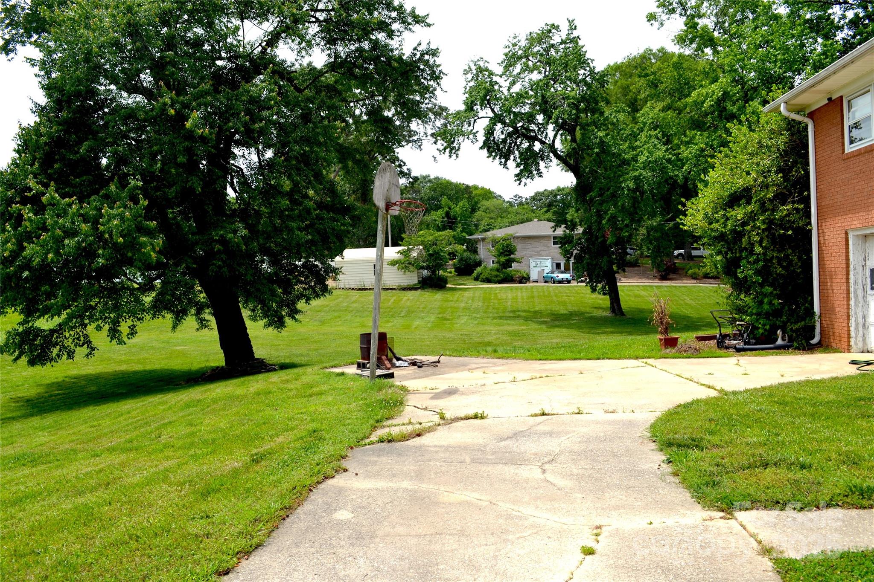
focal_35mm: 27
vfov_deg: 47.9
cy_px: 291
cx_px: 437
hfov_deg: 67.4
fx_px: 655
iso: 100
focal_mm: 18
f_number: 8
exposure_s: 1/200
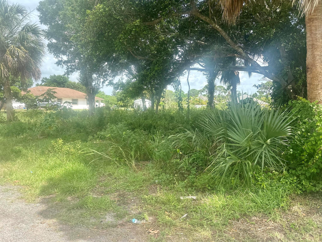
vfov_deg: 56.8
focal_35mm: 24
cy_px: 121
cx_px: 161
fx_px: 223
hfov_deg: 71.6
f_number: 1.78
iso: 80
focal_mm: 6.86
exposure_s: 1/1721
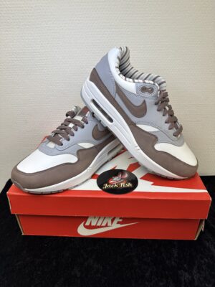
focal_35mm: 24
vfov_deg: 71.6
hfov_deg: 56.8
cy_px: 144
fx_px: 199
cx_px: 108
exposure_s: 1/102
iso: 50
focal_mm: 6.86
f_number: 1.78
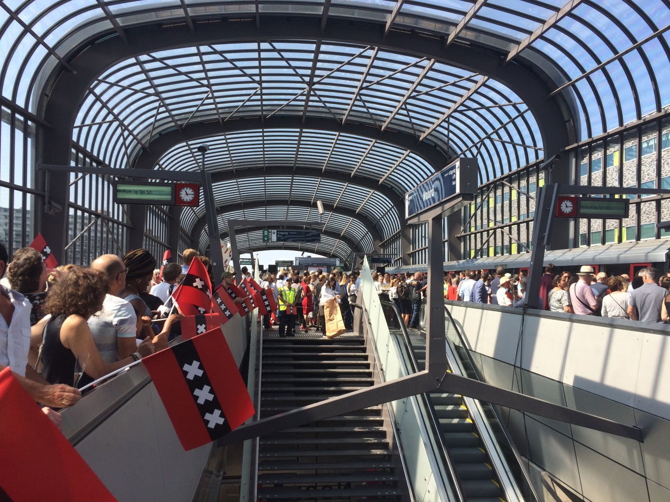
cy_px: 251
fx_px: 561
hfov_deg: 61.7
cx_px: 335
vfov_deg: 48.2
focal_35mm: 29
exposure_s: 1/1140
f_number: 2.2
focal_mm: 4.15
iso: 32
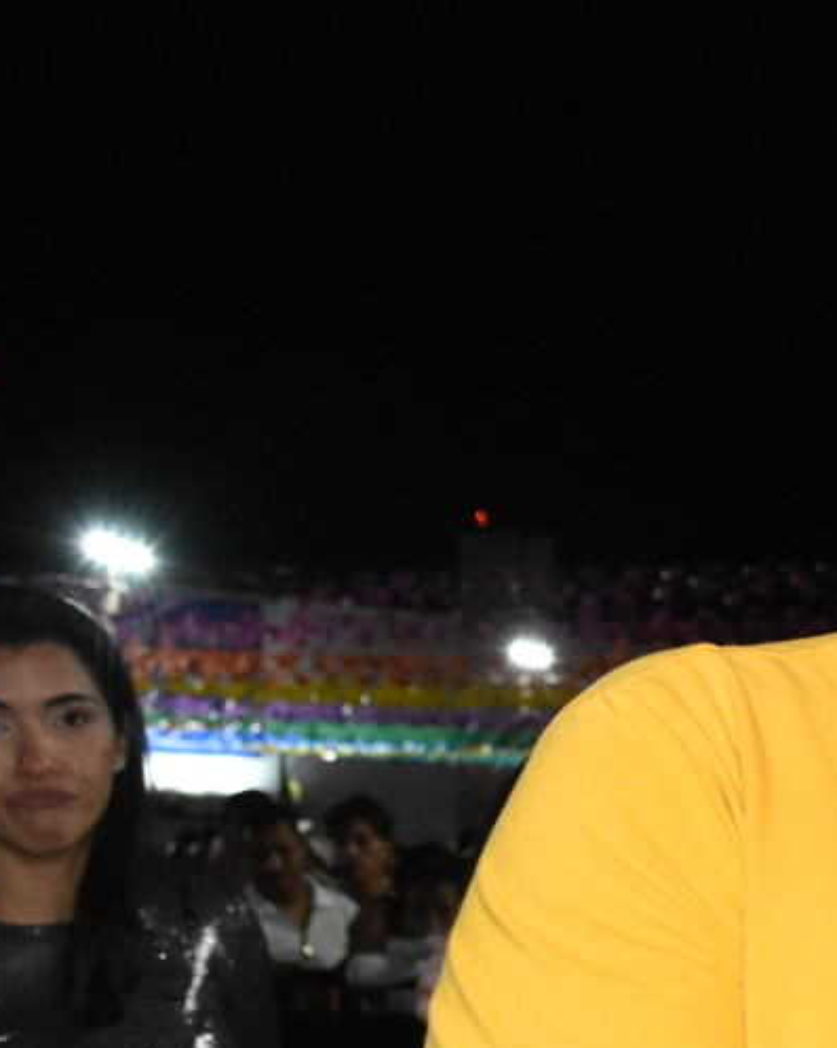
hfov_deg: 13.6
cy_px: 968
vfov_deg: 18.6
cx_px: 1512
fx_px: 3130
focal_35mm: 101
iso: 2500
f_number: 5.6
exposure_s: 1/100
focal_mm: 22
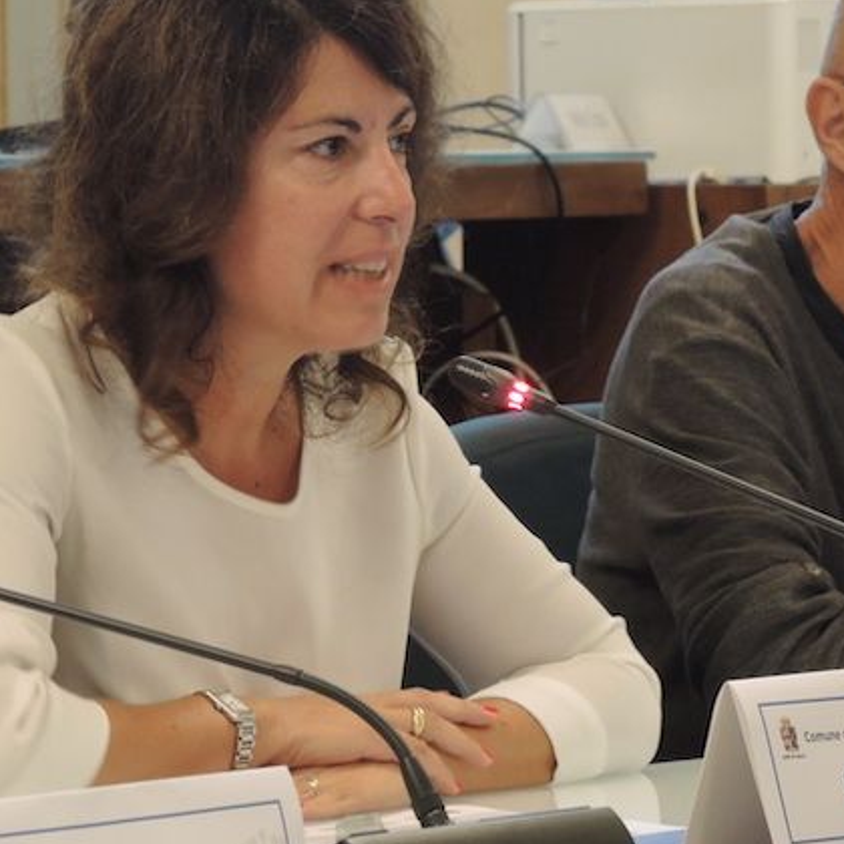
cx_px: 480
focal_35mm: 256
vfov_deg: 6.8
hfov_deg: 6.8
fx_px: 7062
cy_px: 370
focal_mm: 32.6
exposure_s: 1/15
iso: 800
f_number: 3.5
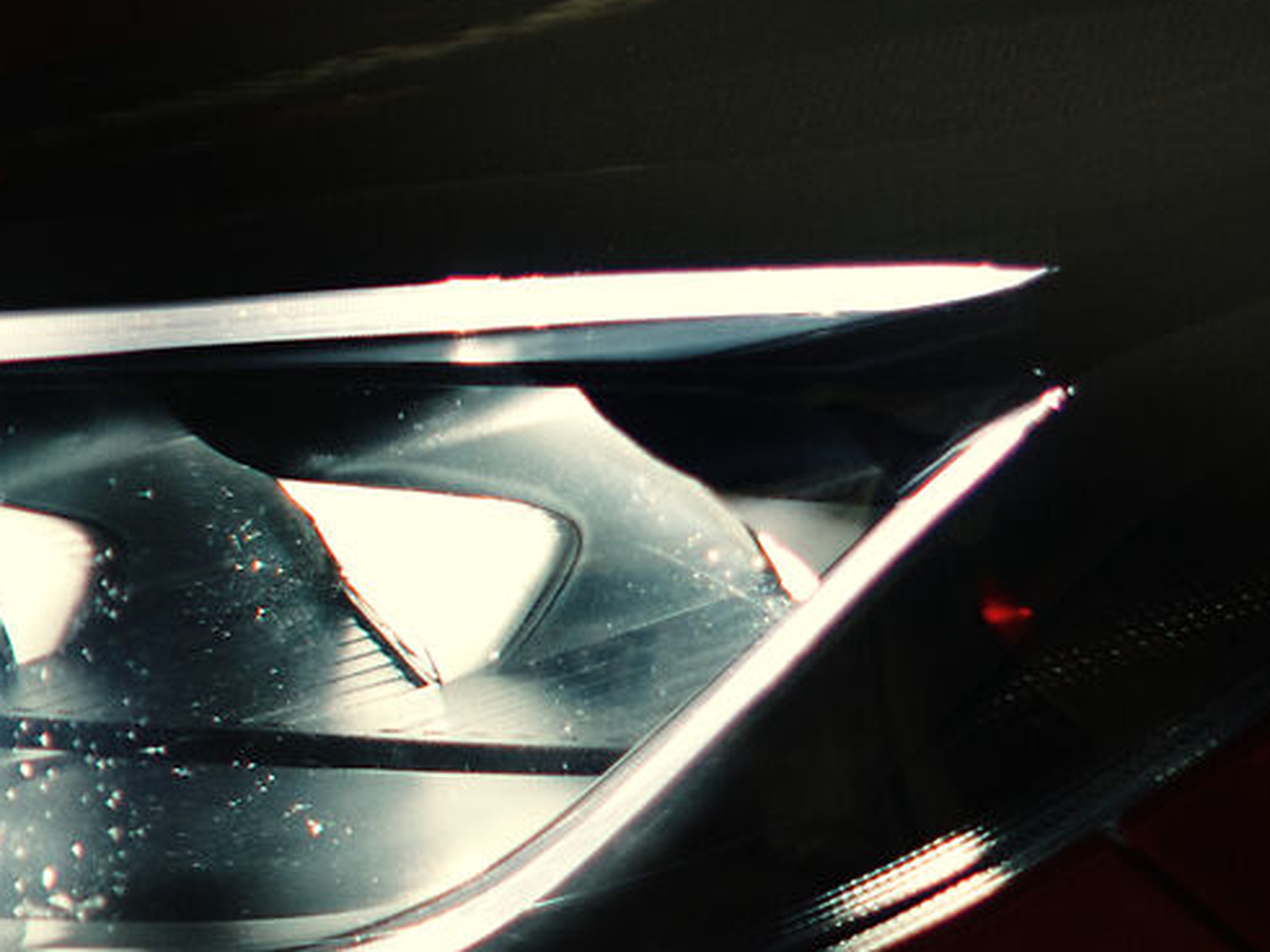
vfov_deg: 4.2
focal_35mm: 353
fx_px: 12948
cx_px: -823
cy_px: 731
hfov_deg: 5.5
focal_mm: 50
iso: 640
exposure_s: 1/200
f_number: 1.8
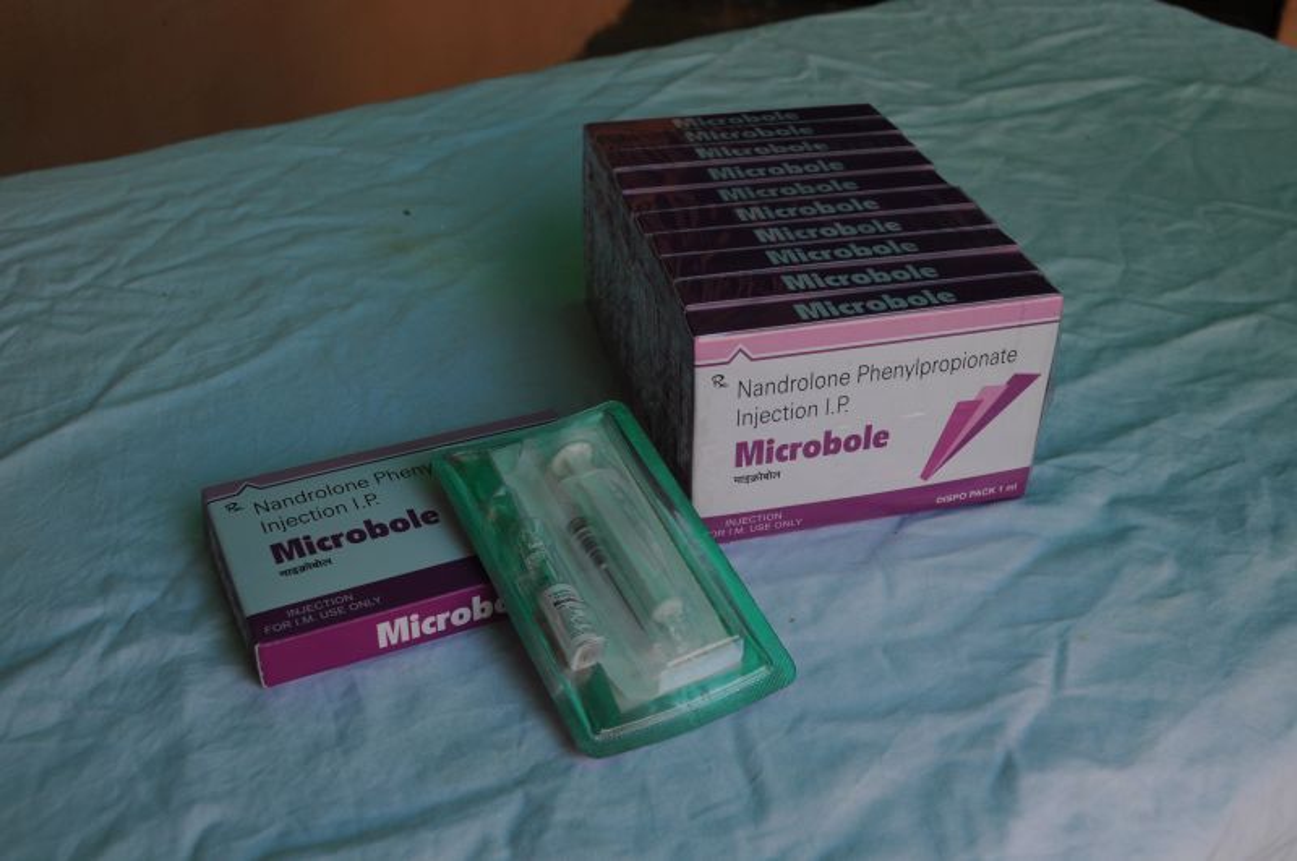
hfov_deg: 49.6
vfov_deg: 34.1
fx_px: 1403
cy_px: 430
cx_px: 648
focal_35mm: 39
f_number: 7.1
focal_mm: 26
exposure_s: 1/250
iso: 400
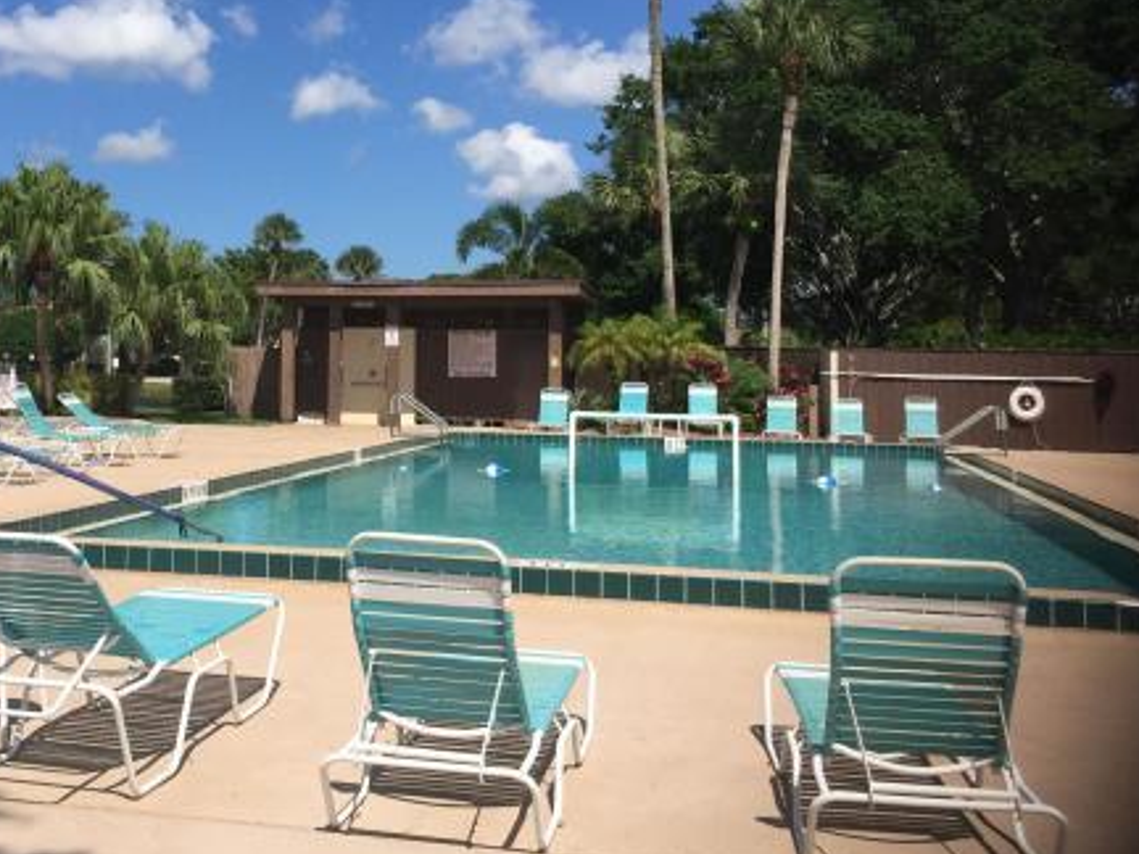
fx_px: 1415
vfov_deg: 33.3
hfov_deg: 43.0
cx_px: 351
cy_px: 277
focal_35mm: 43
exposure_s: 1/3049
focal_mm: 4.15
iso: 32
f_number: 2.2
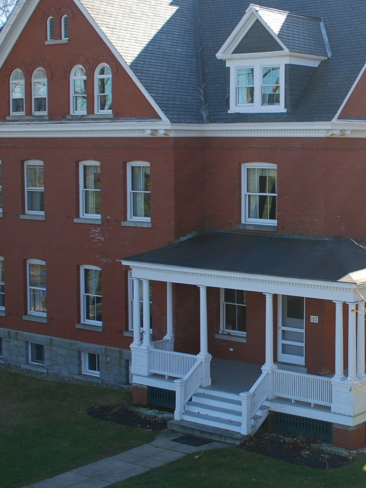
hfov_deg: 19.4
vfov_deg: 26.0
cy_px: 206
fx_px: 1057
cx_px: 310
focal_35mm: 75
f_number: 5
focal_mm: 28
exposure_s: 1/200
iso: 100
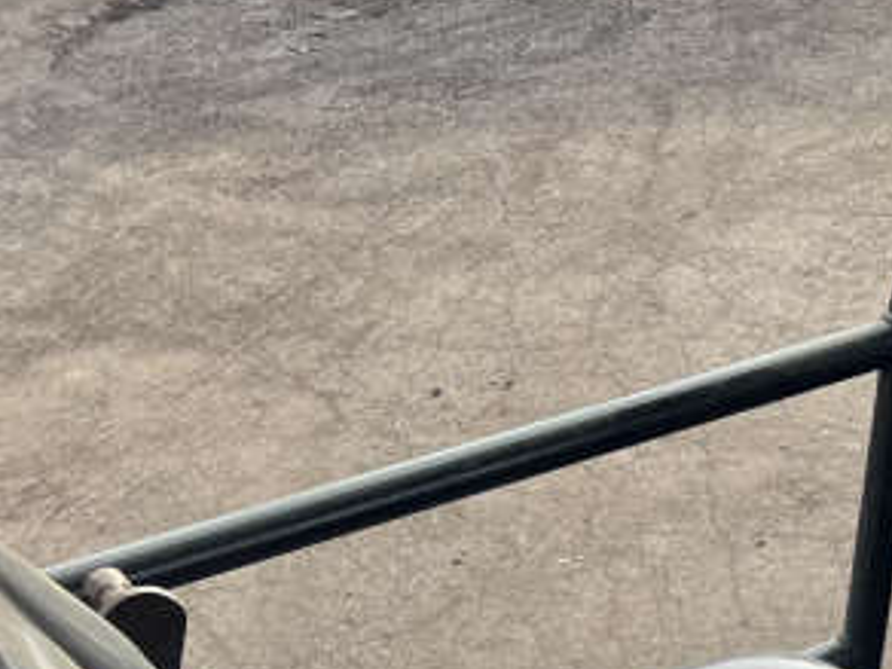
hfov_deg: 19.8
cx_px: 1231
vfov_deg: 15.7
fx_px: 2293
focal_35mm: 89
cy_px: 883
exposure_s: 1/763
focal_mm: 5.7
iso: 50
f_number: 1.5
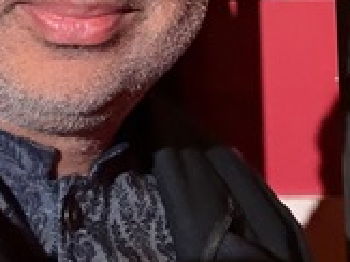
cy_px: -133
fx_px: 1142
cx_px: 281
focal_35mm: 113
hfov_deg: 17.3
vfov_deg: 12.4
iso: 500
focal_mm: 2.69
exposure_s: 1/30
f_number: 1.9
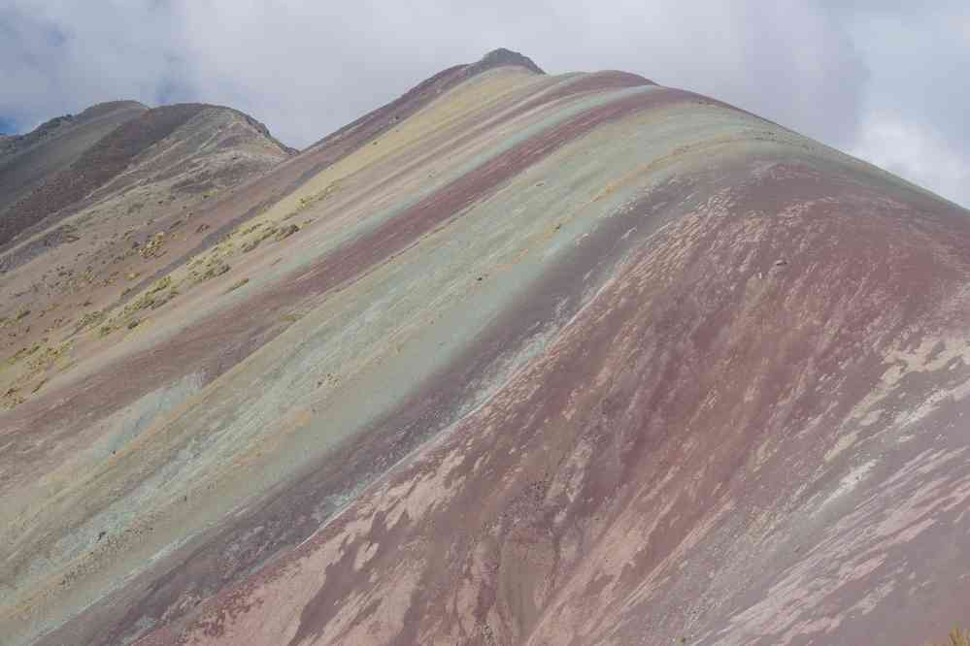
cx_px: 485
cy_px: 323
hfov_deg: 35.1
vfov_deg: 23.8
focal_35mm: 57
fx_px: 1536
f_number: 11
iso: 200
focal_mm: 38
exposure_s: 1/125
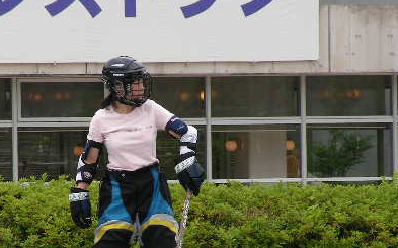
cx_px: 134
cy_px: 197
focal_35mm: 534
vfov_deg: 2.5
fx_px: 5788
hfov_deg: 3.9
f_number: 4
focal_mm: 51.6
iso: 50
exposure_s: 1/240
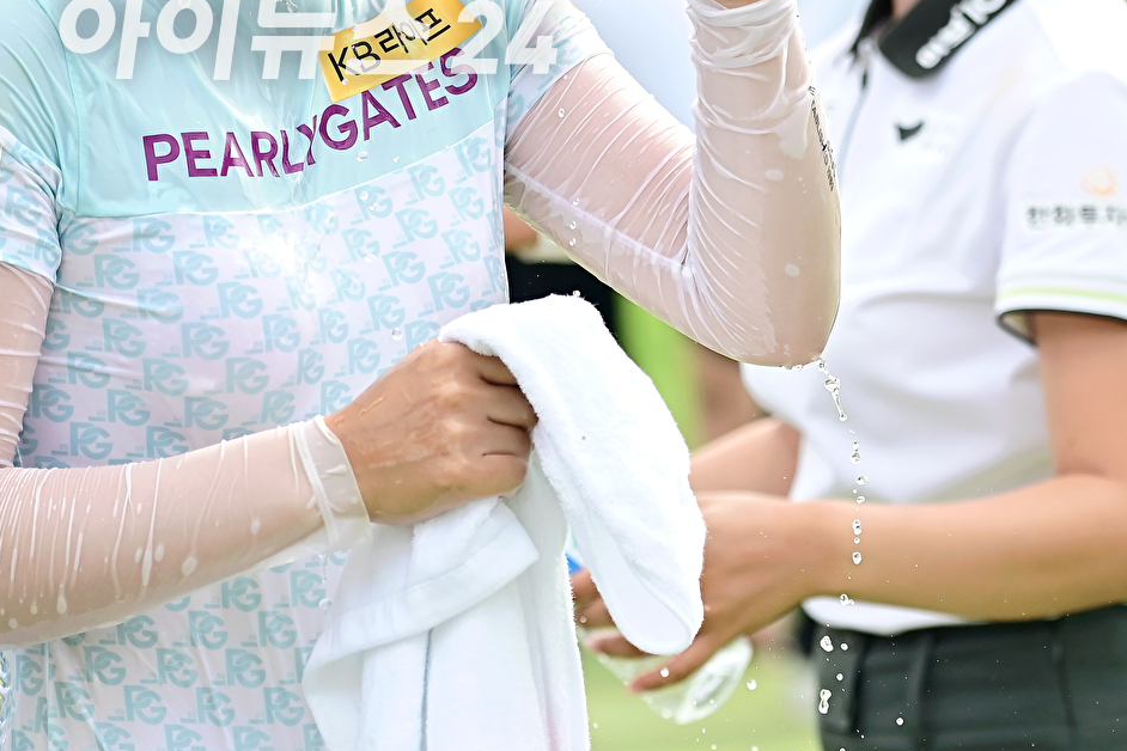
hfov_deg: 5.4
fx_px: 11958
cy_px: 38
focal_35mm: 382
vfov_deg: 3.6
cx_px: 310
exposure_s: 1/2000
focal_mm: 200
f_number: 5.6
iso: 1000
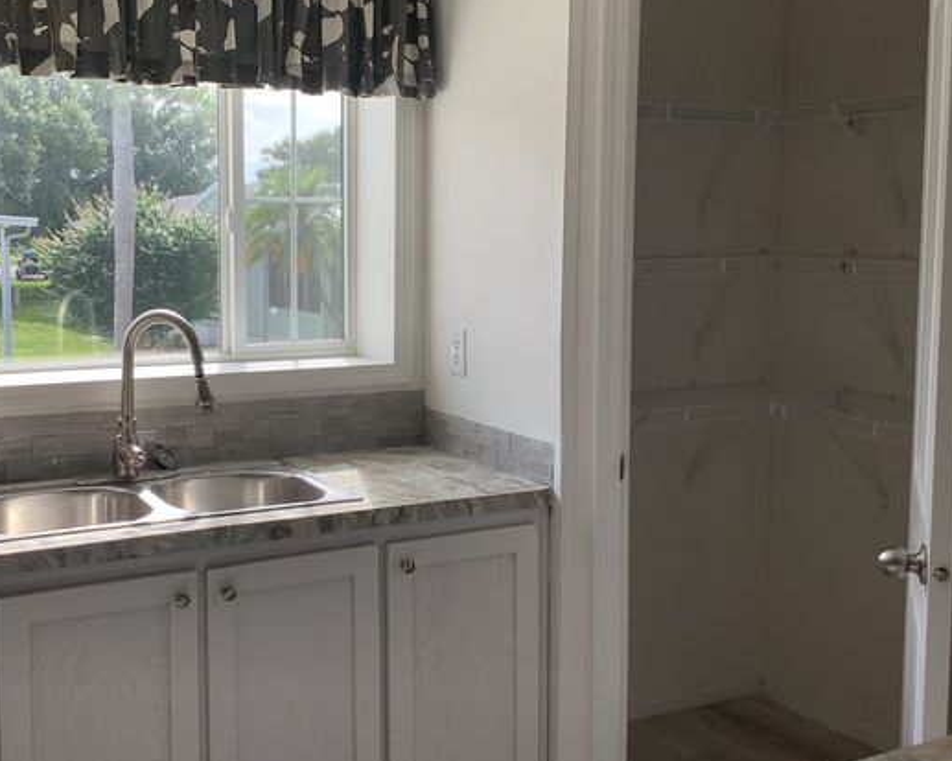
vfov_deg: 36.4
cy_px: 329
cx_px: 339
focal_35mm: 41
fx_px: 1155
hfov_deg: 44.3
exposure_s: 1/148
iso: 25
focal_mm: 3.3
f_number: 2.4
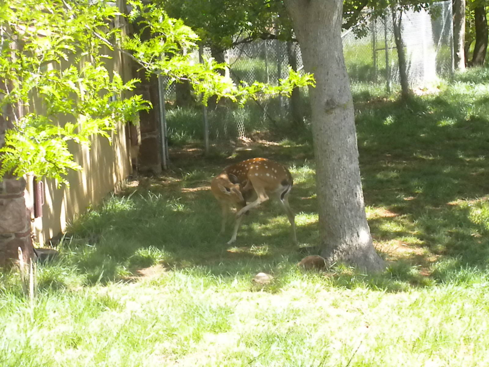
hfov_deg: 19.6
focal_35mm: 100
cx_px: 244
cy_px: 184
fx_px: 1413
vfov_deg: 14.8
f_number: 14
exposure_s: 1/56
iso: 640
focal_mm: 17.7
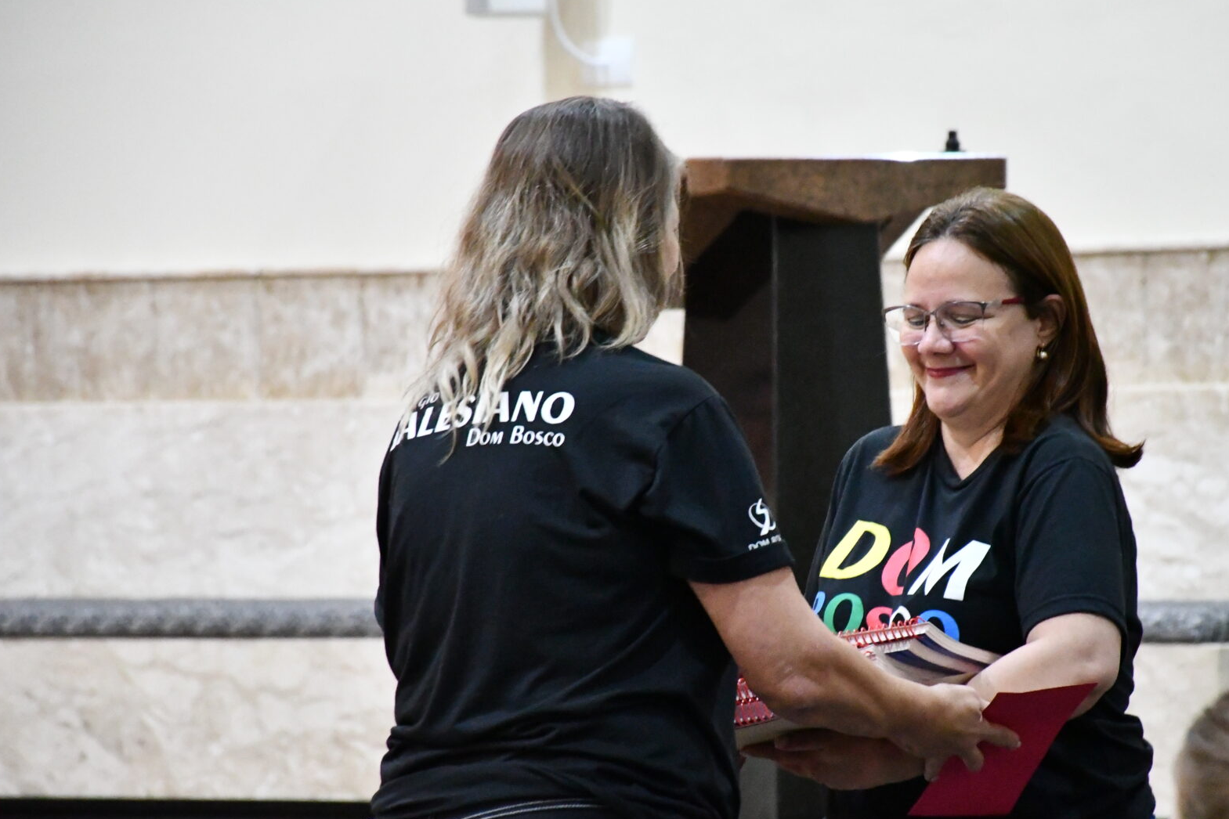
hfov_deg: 8.0
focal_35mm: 257
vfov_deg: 5.3
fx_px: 8773
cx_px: 718
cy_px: 459
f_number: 5.6
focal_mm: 140
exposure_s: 1/125
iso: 12800
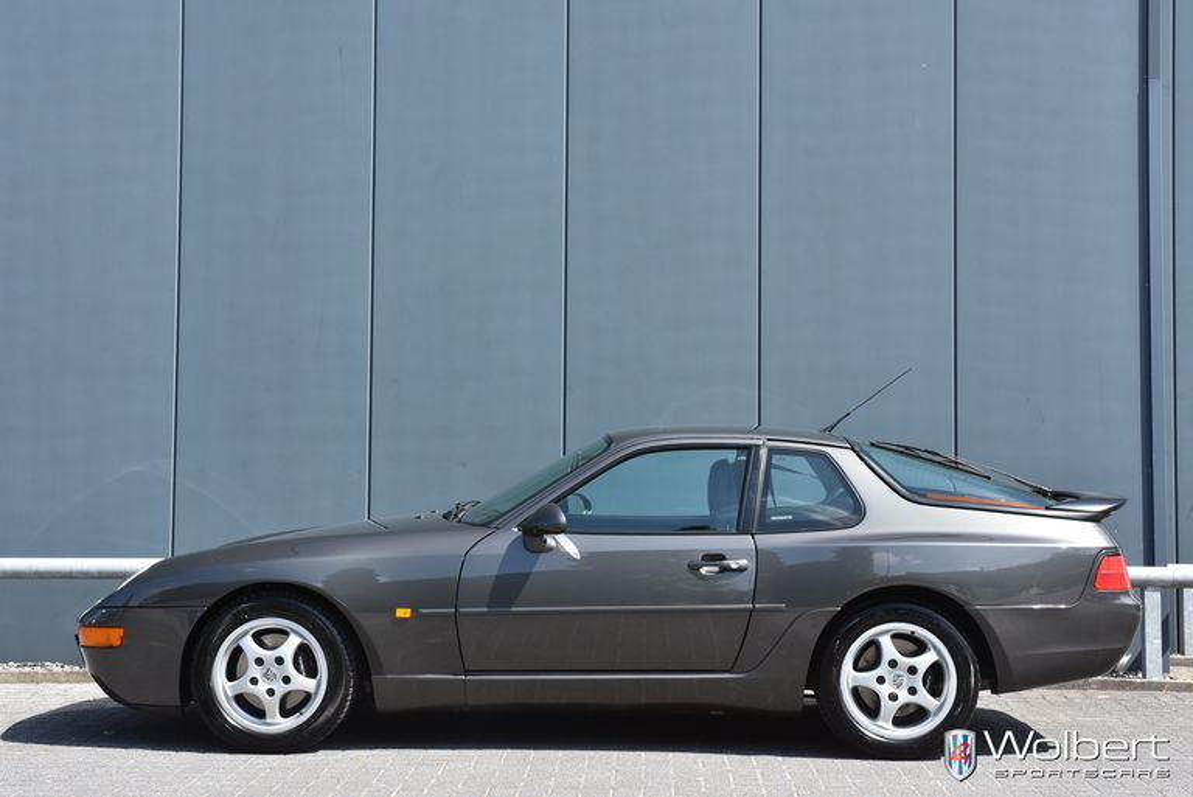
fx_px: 2188
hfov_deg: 30.5
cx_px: 596
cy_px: 398
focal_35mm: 66
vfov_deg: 20.6
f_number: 8
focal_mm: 44
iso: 360
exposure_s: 1/500
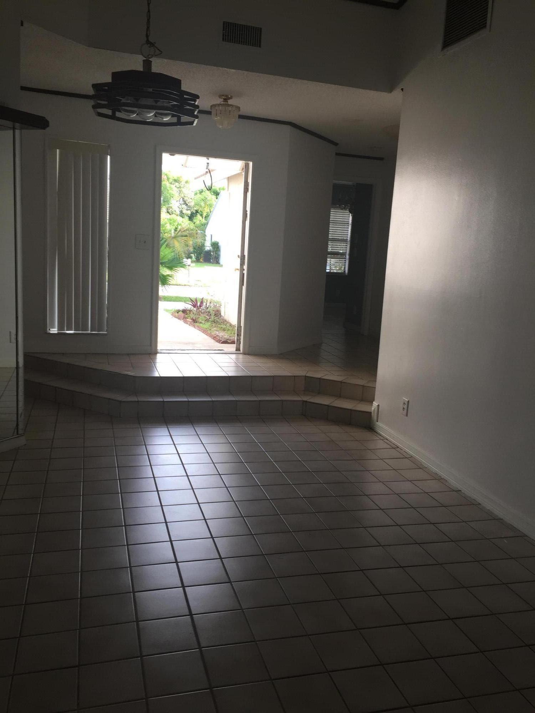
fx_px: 598
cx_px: 268
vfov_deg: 61.7
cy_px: 356
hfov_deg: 48.2
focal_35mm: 29
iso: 32
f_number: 2.2
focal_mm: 4.15
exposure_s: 1/120
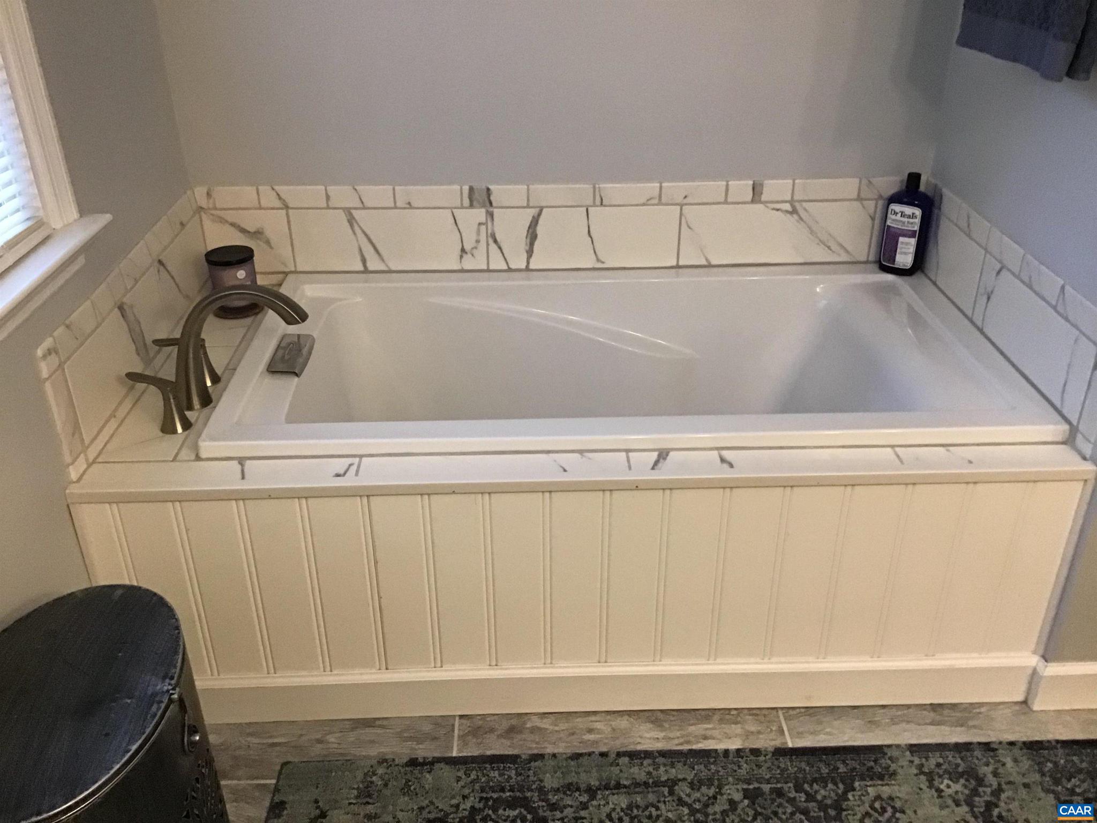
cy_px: 412
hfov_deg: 58.4
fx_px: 982
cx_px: 548
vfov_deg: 45.4
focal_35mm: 31
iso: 200
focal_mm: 3.3
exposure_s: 1/24
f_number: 2.4
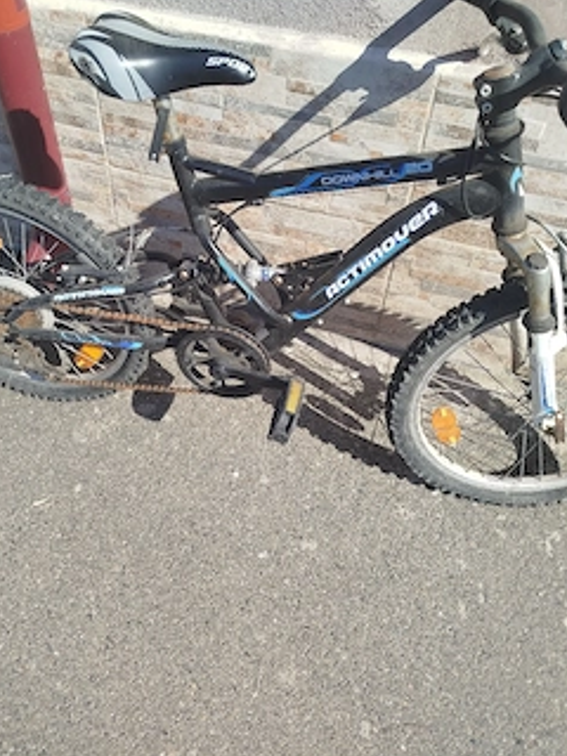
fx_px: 655
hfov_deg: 46.7
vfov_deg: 59.7
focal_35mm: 30
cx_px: 253
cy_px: 324
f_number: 1.7
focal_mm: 5.31
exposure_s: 1/625
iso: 50
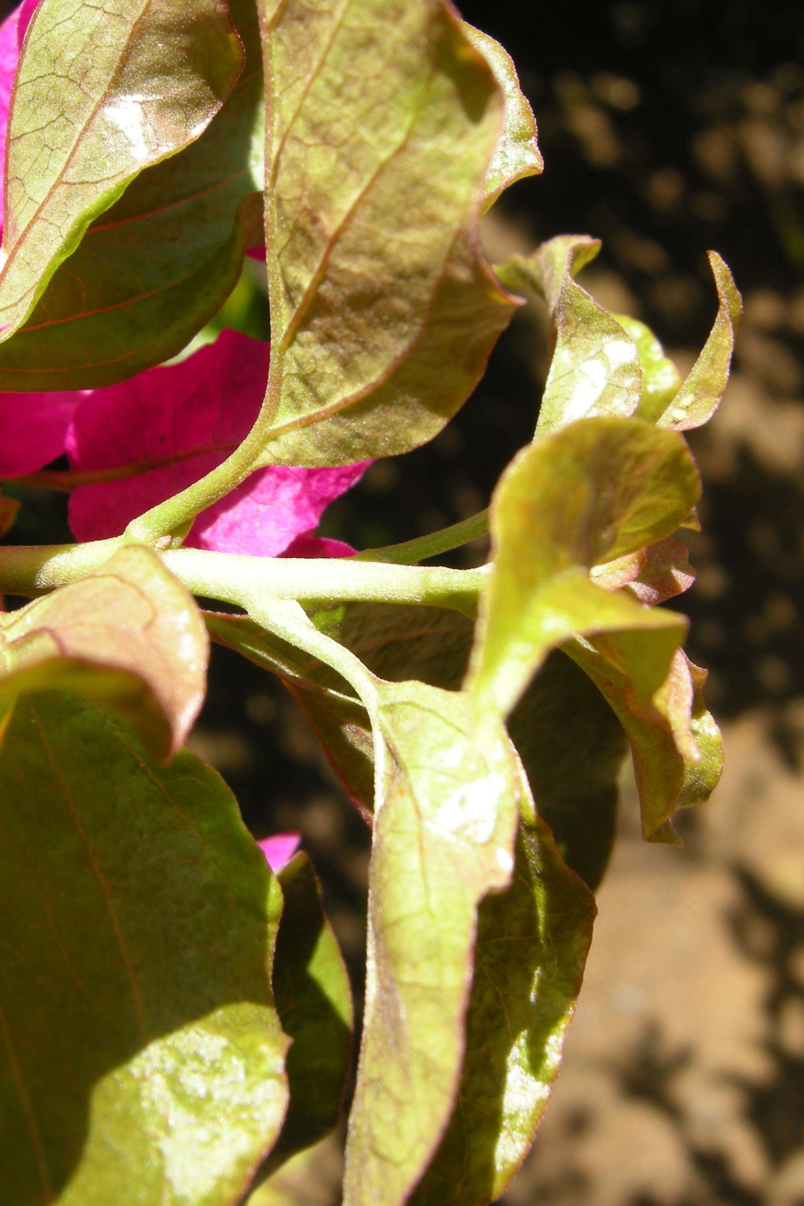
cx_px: 305
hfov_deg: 27.4
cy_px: 603
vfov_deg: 40.3
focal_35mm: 49
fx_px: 1642
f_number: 4.8
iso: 64
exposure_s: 1/120
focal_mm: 7.5
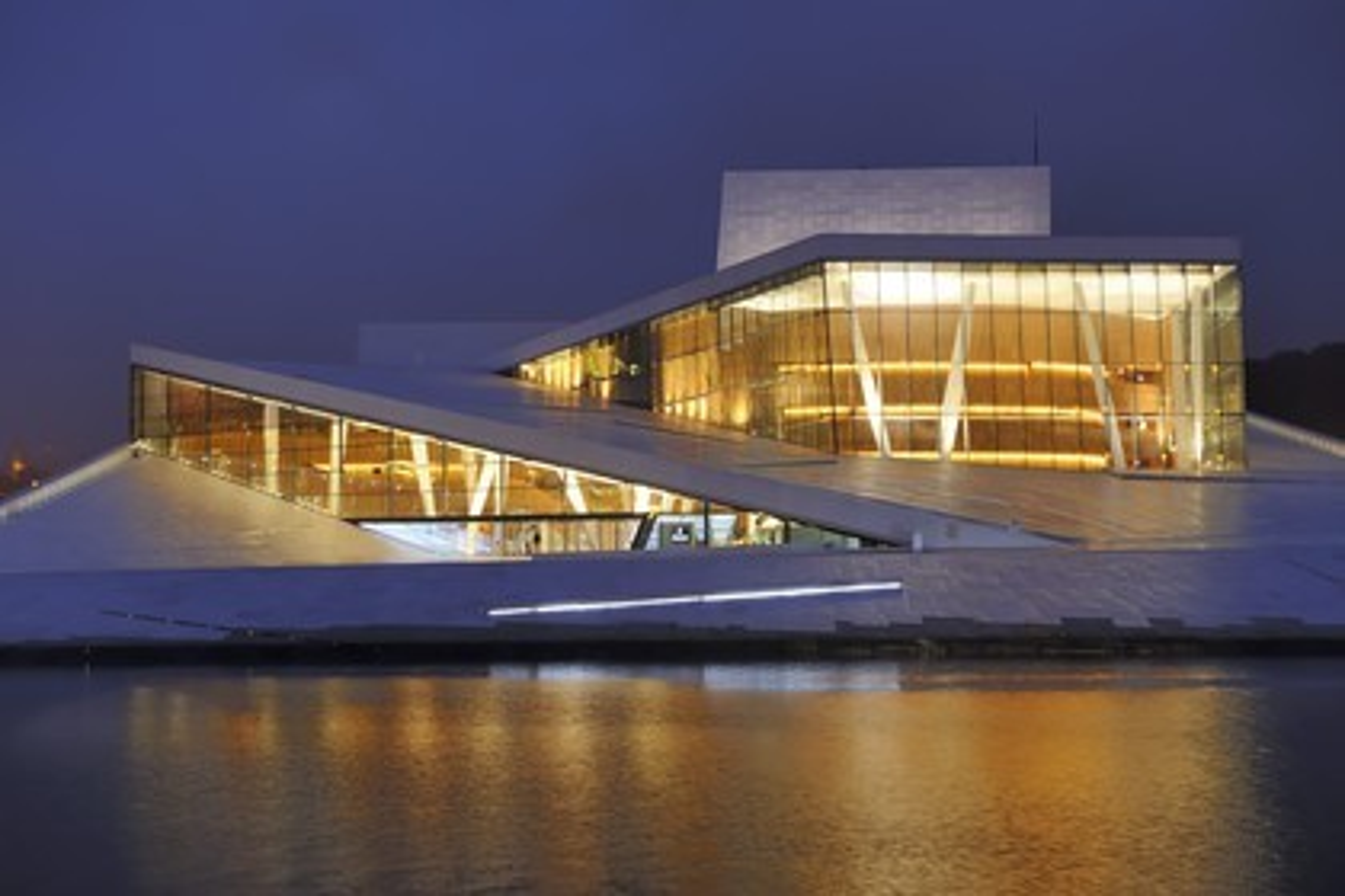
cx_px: 672
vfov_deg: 24.2
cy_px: 448
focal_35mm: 56
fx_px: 2092
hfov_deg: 35.6
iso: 400
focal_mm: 56
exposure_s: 1/3.33
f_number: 5.6
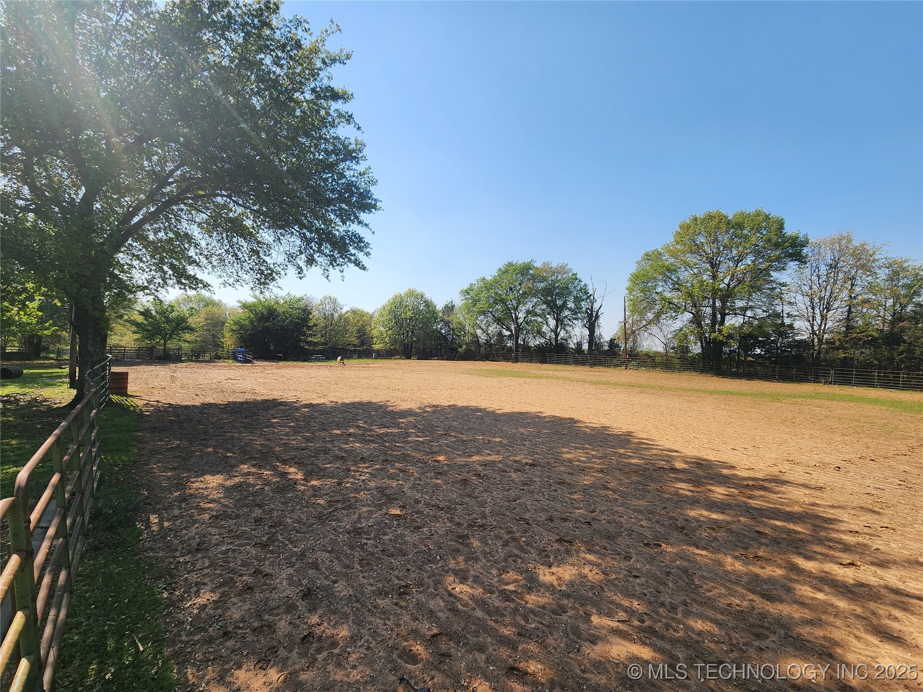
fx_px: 347
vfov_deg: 89.9
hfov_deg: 106.2
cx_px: 462
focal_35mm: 13
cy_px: 346
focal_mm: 2.2
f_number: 2.2
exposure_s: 1/1418
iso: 50
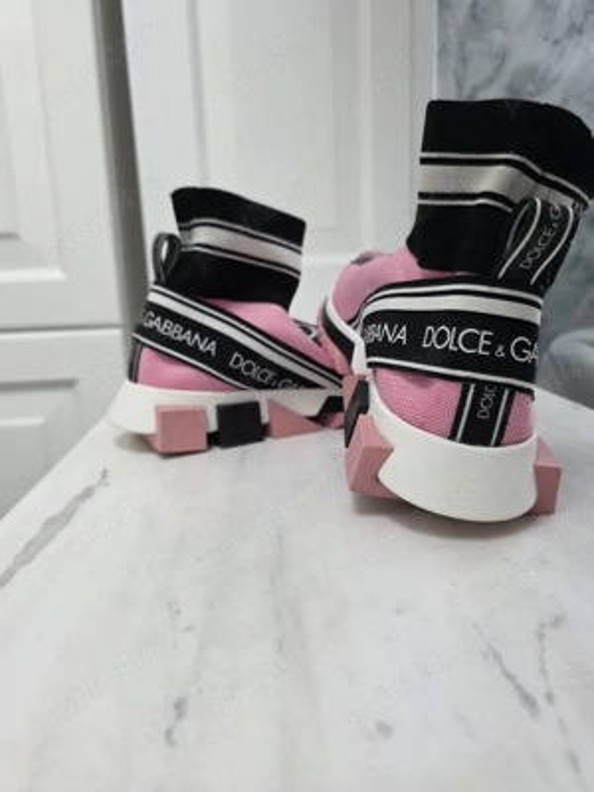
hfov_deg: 58.9
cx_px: 297
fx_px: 526
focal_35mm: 23
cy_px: 396
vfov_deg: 73.9
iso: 400
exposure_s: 1/101
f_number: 1.7
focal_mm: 6.3
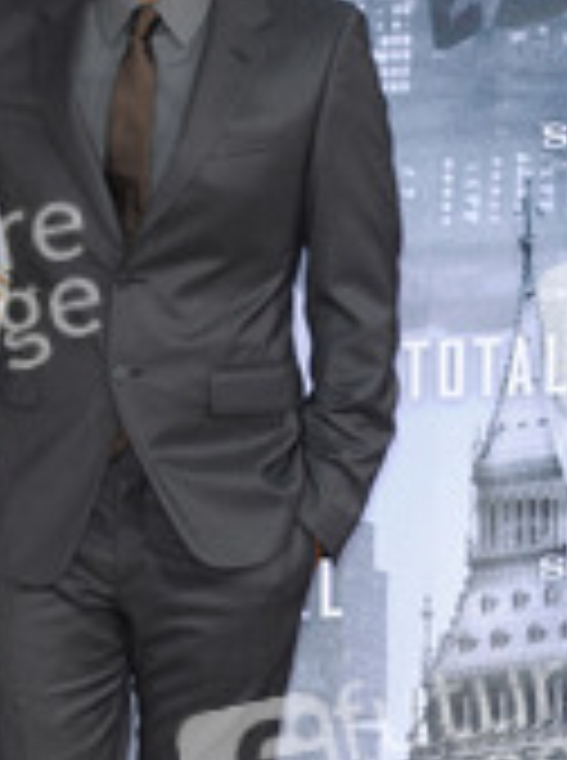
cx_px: 2
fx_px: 6752
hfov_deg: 4.8
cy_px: 535
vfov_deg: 6.4
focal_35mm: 308
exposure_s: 1/160
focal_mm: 135
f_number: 6.3
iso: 800
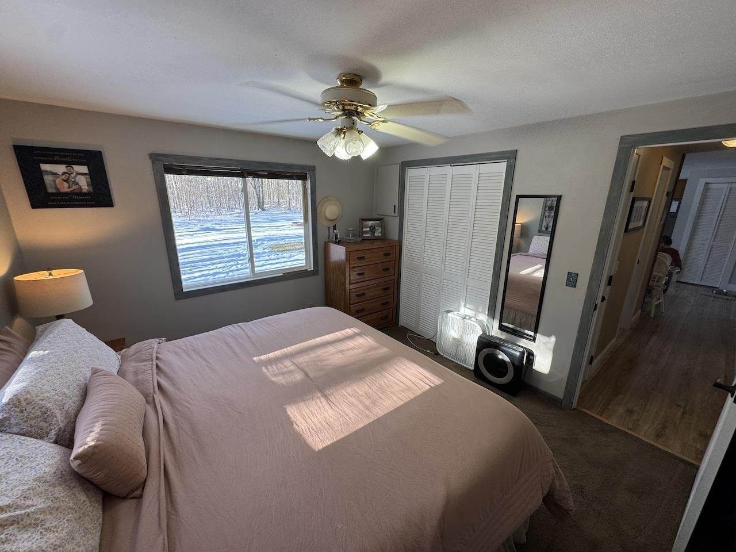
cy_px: 276
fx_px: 298
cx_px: 368
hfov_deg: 102.1
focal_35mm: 14
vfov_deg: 85.7
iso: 64
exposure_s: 1/120
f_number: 2.2
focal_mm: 2.22
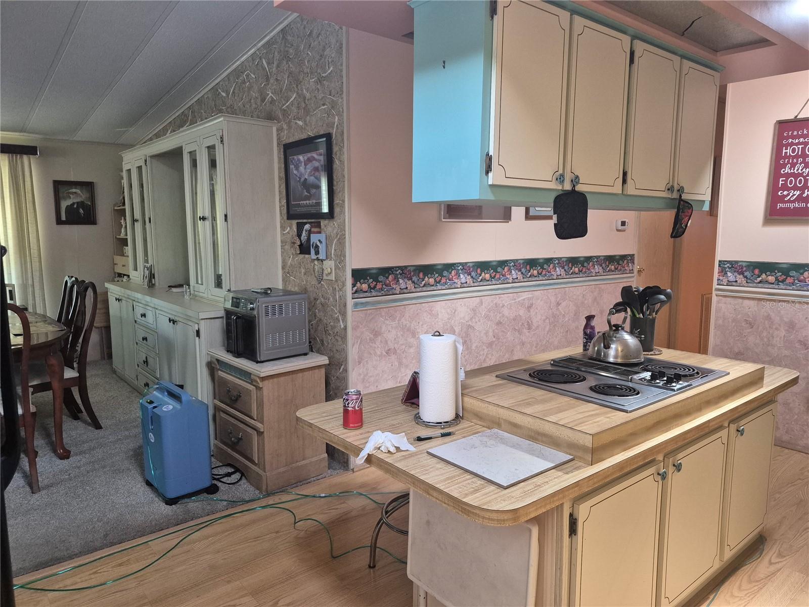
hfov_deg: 73.9
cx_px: 404
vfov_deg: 58.9
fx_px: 538
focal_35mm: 23
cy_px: 304
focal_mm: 5.4
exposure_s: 1/120
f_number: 1.8
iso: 1000
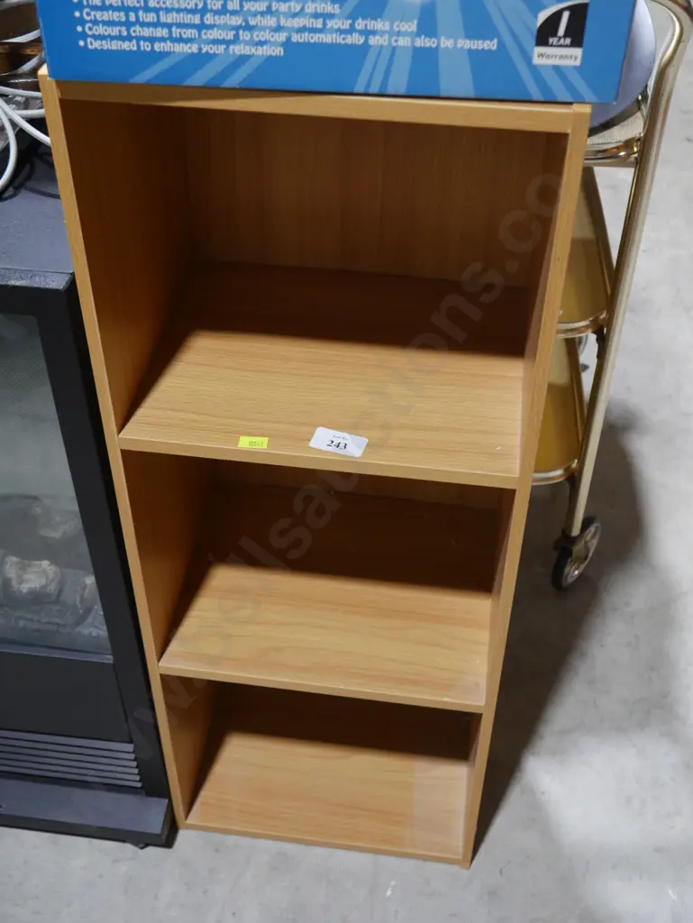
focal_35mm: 42
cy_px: 462
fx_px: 1120
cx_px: 346
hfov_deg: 34.4
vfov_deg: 44.8
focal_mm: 21
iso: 400
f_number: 4.6
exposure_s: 1/60
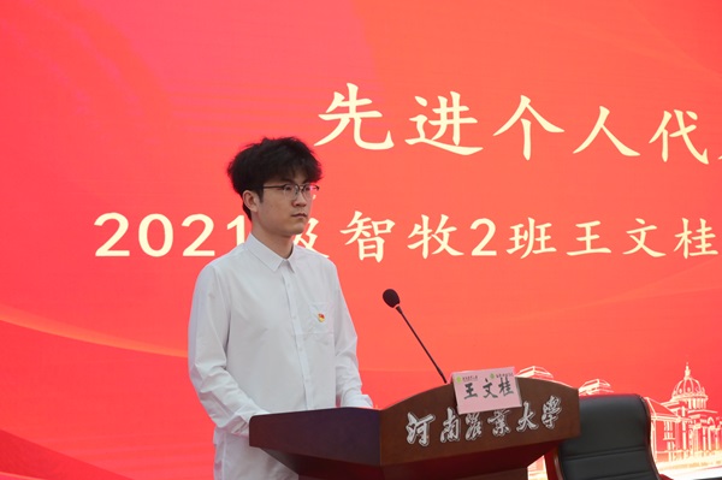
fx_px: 1002
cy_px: 240
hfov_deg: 39.6
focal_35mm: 50
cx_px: 361
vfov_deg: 26.9
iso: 3200
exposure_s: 1/160
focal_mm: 50
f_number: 7.1
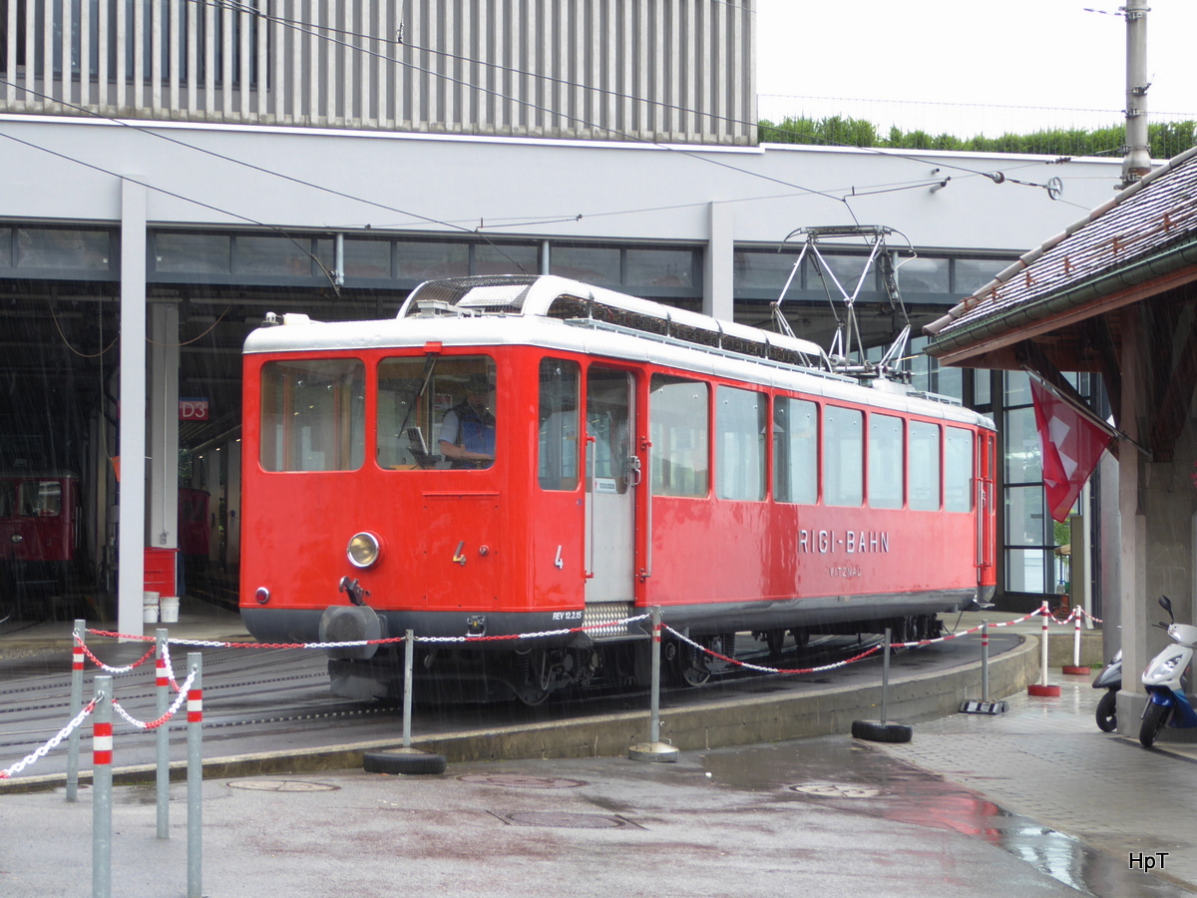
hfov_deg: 29.8
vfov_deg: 22.6
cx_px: 598
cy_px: 449
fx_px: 2248
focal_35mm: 65
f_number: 4.4
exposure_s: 1/40
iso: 80
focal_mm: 11.7
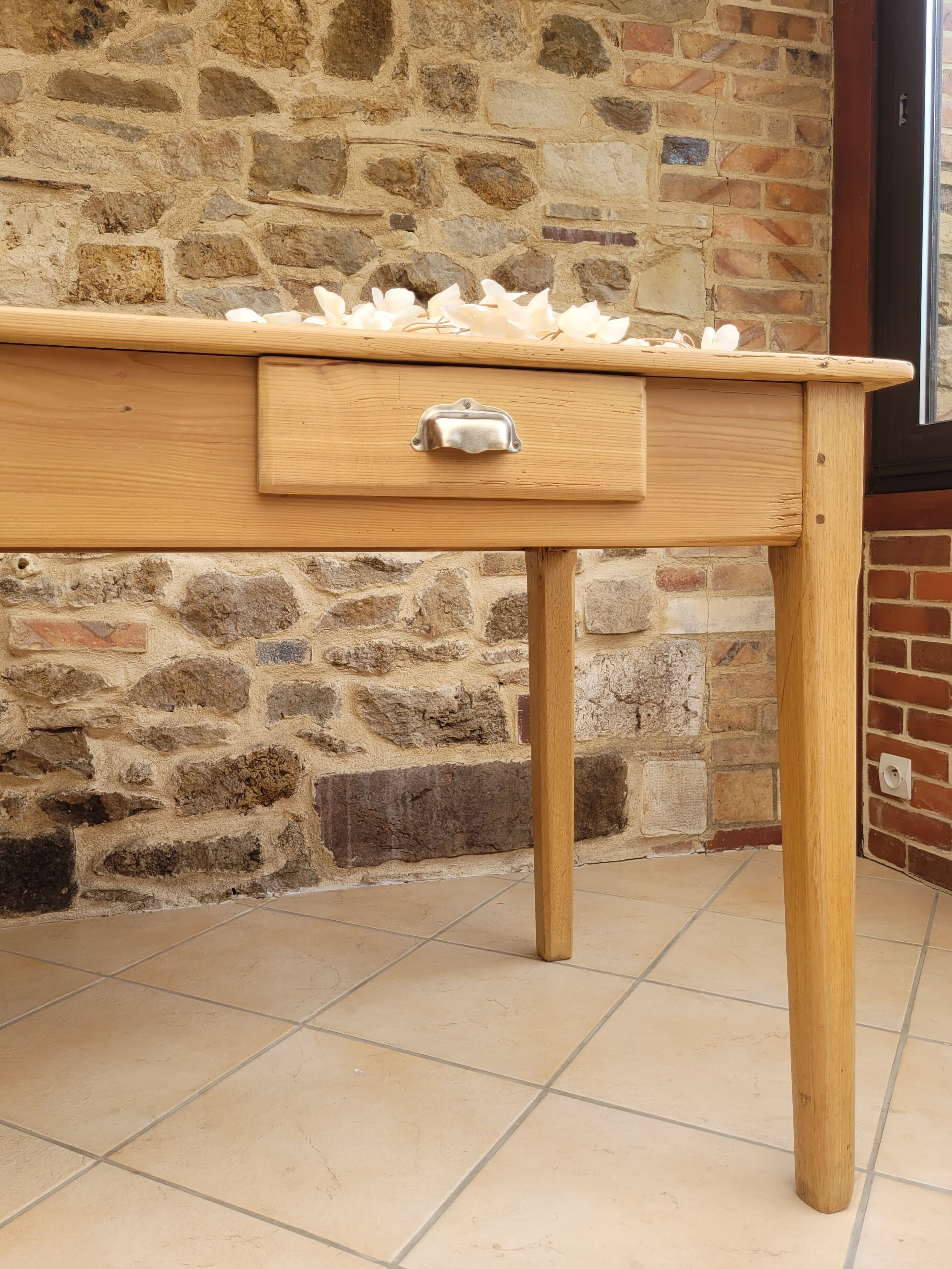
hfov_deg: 53.1
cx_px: 476
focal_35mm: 26
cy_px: 634
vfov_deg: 67.3
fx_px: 954
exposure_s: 1/100
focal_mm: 5.4
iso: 40
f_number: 1.8
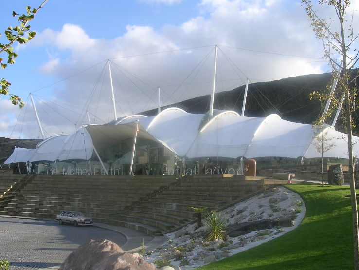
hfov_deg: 49.0
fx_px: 394
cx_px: 180
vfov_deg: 37.7
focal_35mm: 38
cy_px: 135
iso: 100
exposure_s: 1/144
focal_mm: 5.8
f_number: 5.6
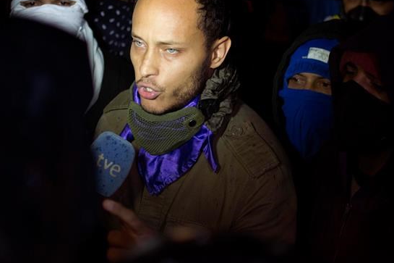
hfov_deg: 32.1
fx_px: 685
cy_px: 111
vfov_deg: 21.7
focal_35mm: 63
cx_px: 188
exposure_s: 1/640
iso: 1600
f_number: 1.8
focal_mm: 35
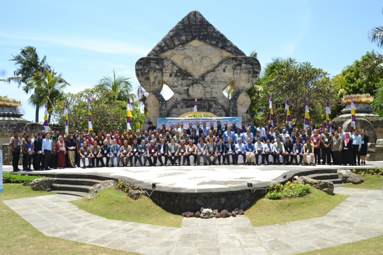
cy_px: 128
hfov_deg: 67.4
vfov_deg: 47.9
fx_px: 287
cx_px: 192
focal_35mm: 27
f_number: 8
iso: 100
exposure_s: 1/200
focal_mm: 18
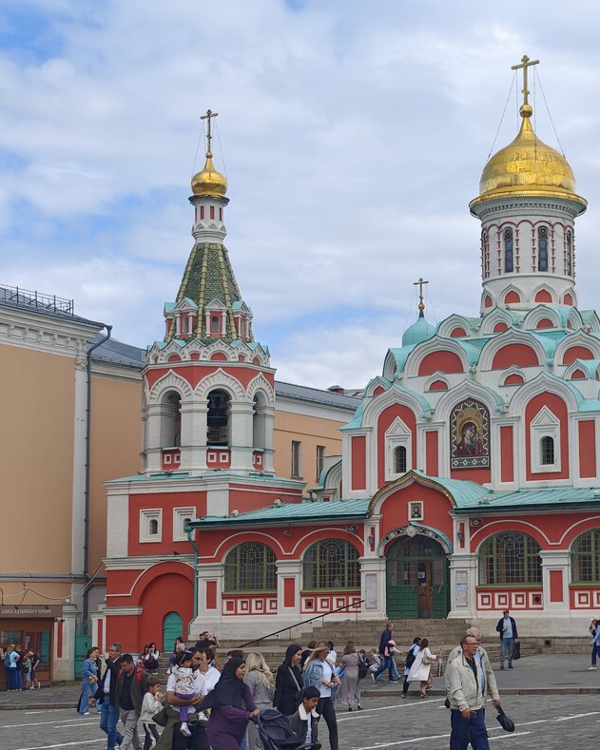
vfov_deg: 27.1
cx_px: 476
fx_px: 1554
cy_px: 373
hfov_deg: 21.6
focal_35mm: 70
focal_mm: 8.72
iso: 50
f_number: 2
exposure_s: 1/1442
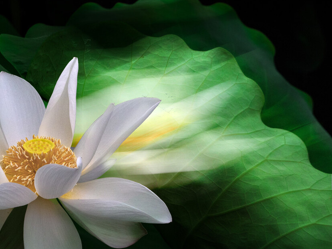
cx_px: 93
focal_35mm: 217
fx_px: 2082
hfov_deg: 9.1
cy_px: 133
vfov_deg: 6.8
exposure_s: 1/10
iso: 80
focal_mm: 75
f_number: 22
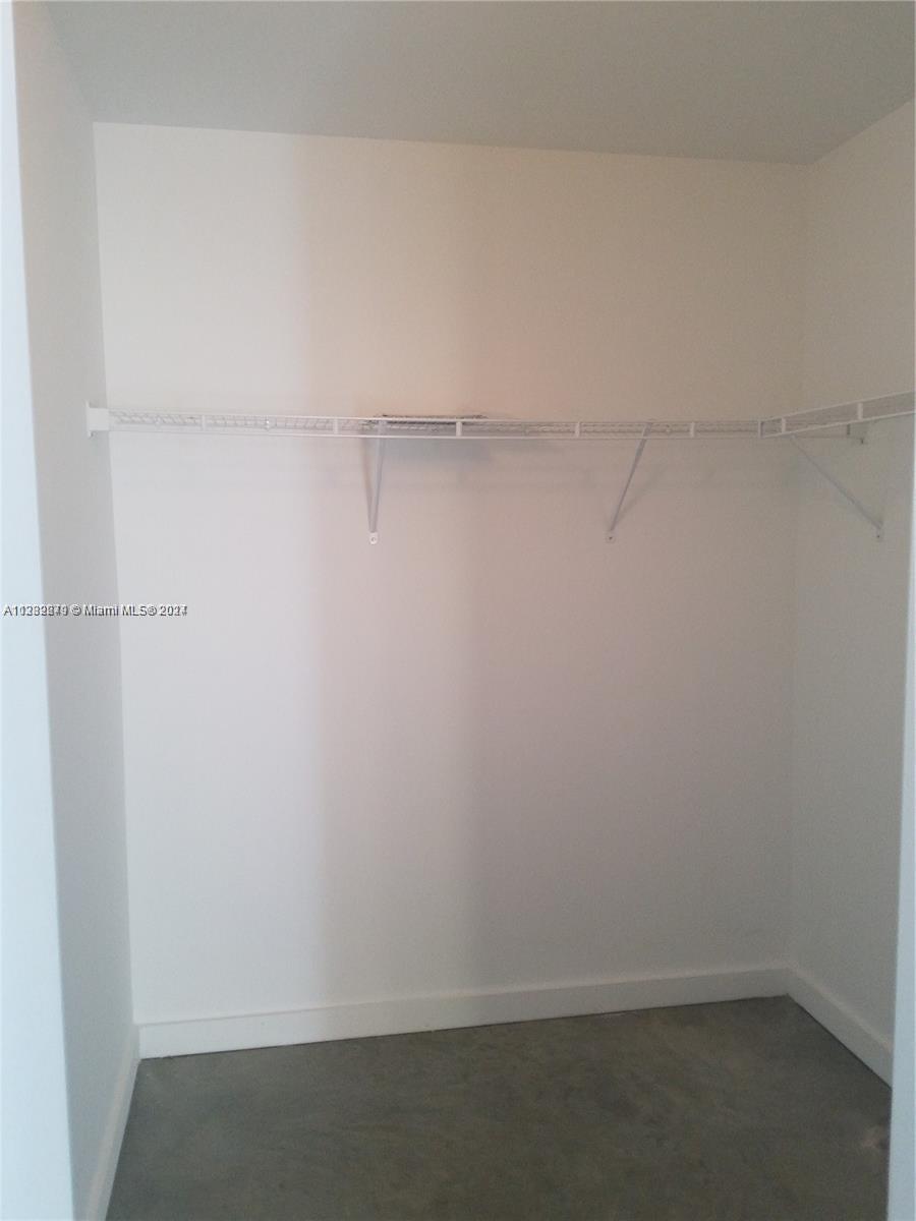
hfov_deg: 53.1
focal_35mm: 26
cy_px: 610
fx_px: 917
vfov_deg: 67.3
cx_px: 458
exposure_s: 1/60
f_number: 1.7
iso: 160
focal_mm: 4.2
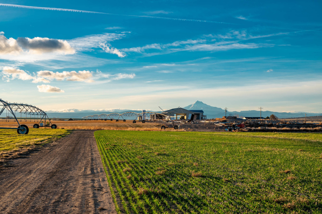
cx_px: 161
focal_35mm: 48
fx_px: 429
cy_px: 107
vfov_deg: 28.1
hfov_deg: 41.1
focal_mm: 17.55
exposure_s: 1/640
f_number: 3.5
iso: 100
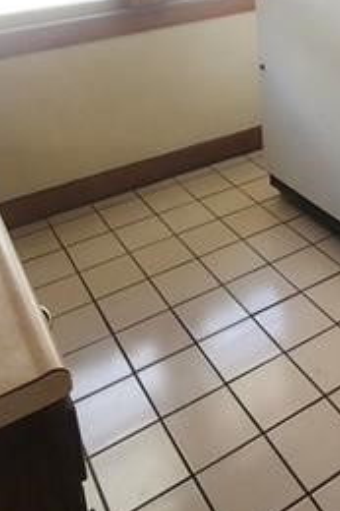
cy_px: 35
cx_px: 267
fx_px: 567
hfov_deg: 32.5
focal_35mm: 40
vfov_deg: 43.5
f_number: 2.2
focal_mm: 2.2
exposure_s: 1/60
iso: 100
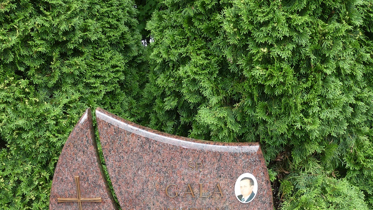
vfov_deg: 27.9
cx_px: 177
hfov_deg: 50.5
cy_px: 210
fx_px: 396
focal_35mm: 40
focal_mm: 4.3
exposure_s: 1/60
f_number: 3.3
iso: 160
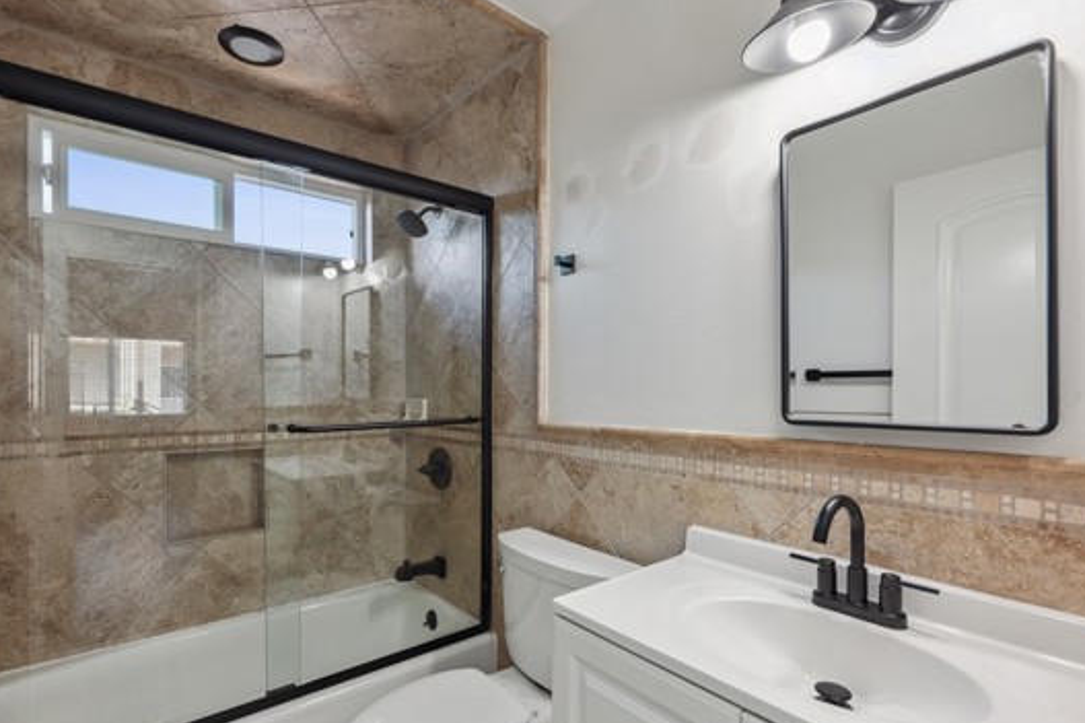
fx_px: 512
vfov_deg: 70.3
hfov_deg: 93.1
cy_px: 385
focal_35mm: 17
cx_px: 504
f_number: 10
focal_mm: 14
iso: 100
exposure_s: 1/30
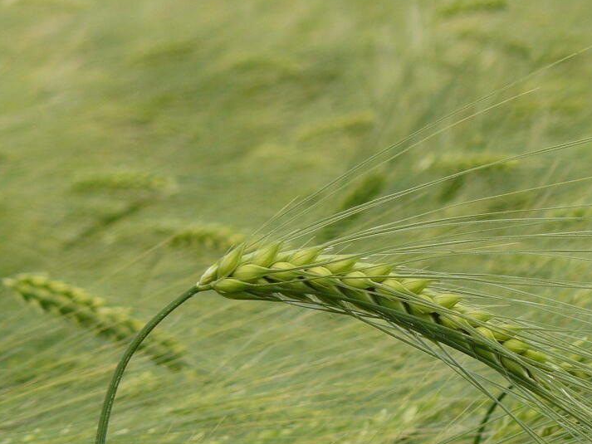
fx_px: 3660
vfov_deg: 6.9
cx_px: 423
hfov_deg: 9.2
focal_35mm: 214
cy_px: 271
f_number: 3.6
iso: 100
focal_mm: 17.7
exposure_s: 1/500
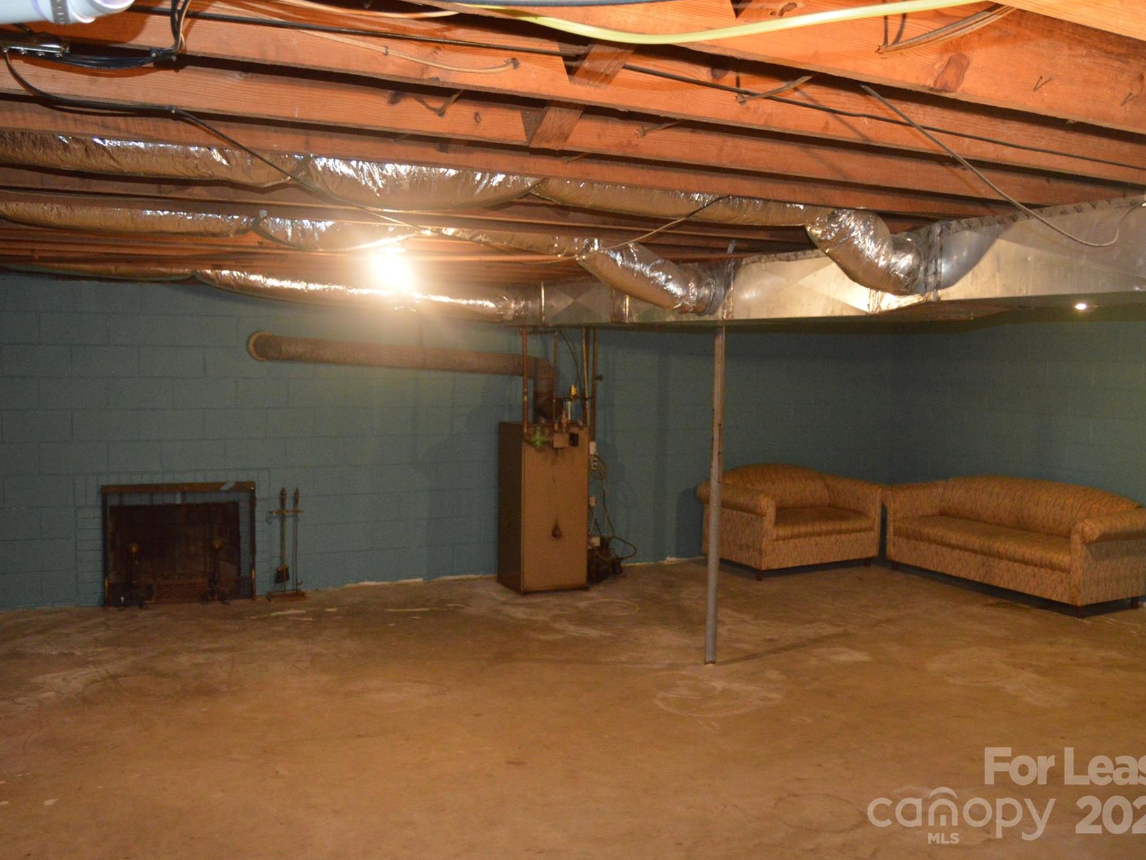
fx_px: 993
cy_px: 428
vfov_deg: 46.8
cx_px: 570
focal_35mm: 30
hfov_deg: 60.0
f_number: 3.5
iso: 2200
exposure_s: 1/60
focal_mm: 18
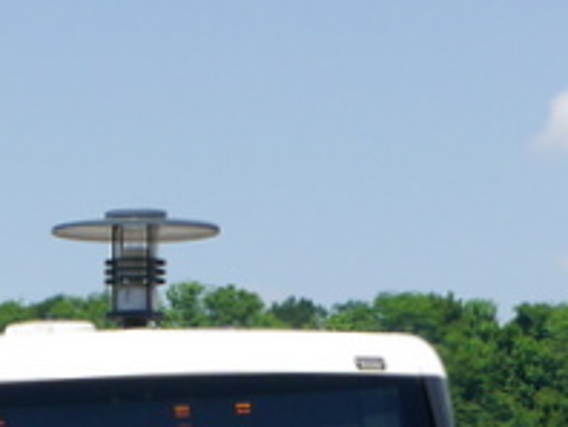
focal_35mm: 266
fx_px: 4370
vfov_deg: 5.5
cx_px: -390
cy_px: 891
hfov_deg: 7.3
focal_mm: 22
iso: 160
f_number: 8
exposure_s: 1/400
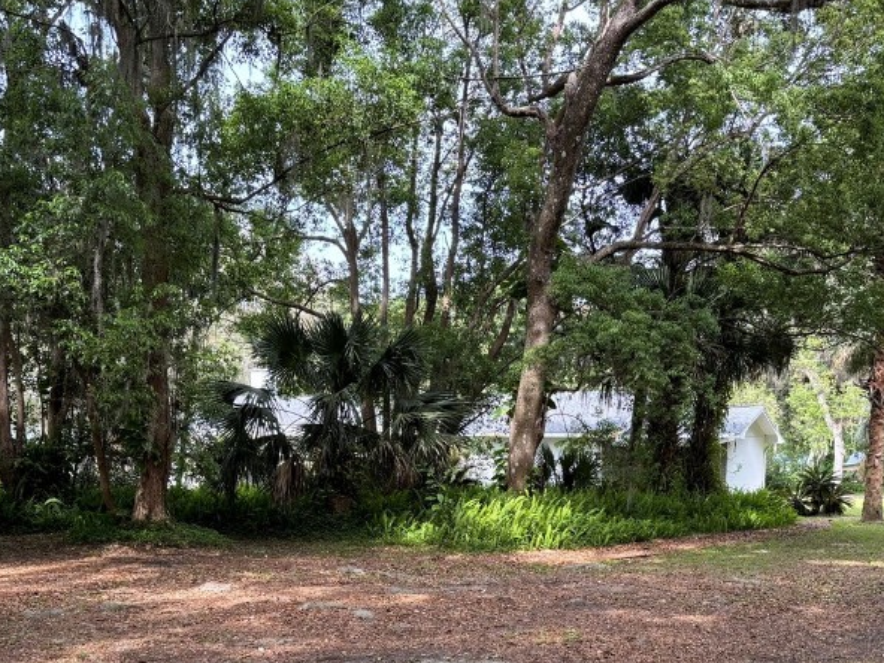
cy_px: 567
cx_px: 535
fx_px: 1149
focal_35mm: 45
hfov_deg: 41.9
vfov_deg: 31.0
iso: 40
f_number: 1.6
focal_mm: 5.96
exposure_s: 1/170
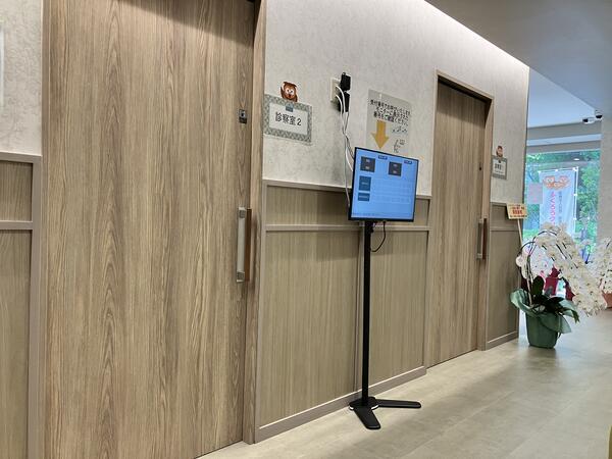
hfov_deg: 63.4
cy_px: 230
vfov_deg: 49.7
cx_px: 306
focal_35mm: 28
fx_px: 495
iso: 50
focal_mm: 3.99
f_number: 1.8
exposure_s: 1/50
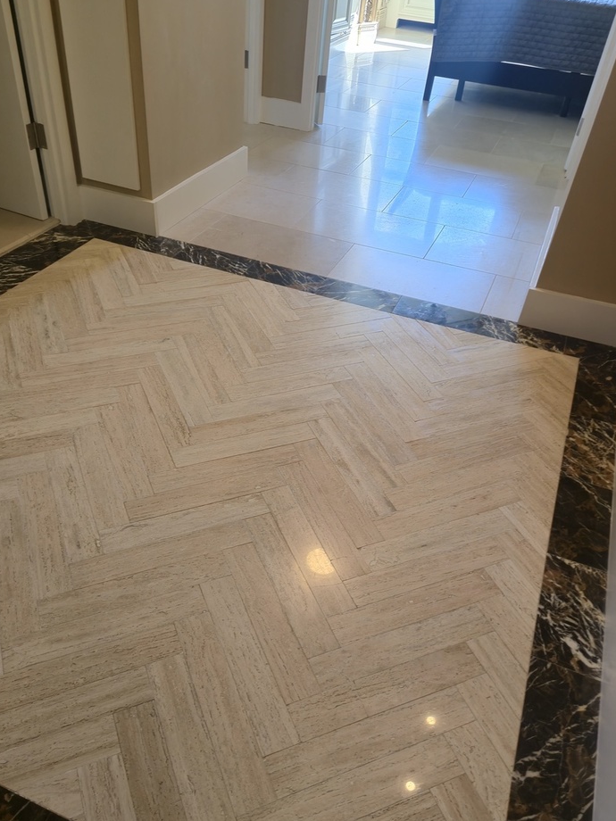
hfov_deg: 51.3
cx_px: 284
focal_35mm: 27
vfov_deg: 65.0
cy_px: 471
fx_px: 641
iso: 40
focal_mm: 5.4
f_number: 1.8
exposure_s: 1/60
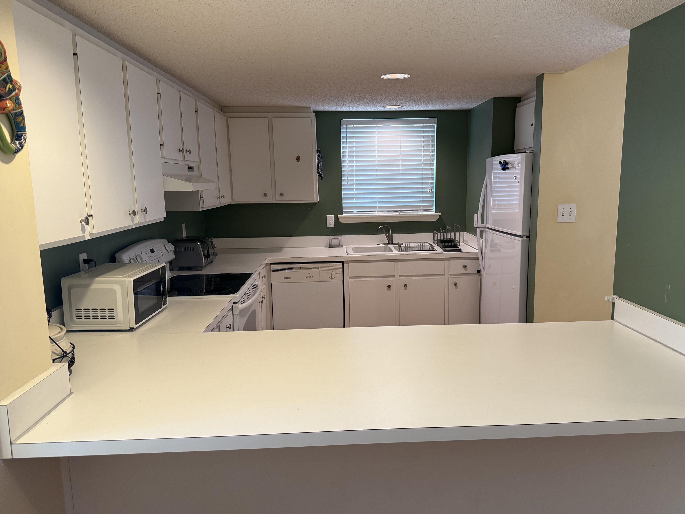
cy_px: 259
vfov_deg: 53.1
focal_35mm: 26
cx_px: 363
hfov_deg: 67.2
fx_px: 515
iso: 160
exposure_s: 1/120
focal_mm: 6.76
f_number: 1.78
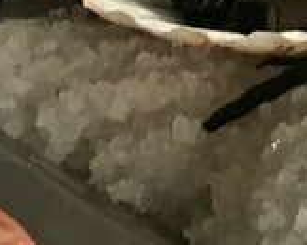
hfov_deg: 9.3
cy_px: -172
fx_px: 1687
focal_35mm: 186
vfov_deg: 8.0
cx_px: 722
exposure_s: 1/17
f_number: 1.8
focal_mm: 3.99
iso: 64
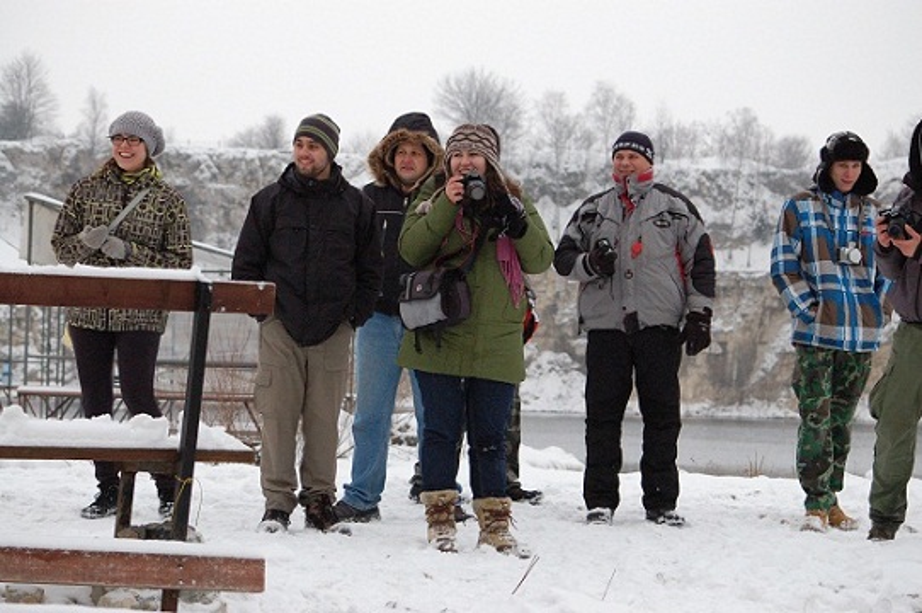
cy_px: 306
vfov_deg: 11.7
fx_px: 2993
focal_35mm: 117
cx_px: 461
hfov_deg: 17.5
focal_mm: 78
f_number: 5.6
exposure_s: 1/500
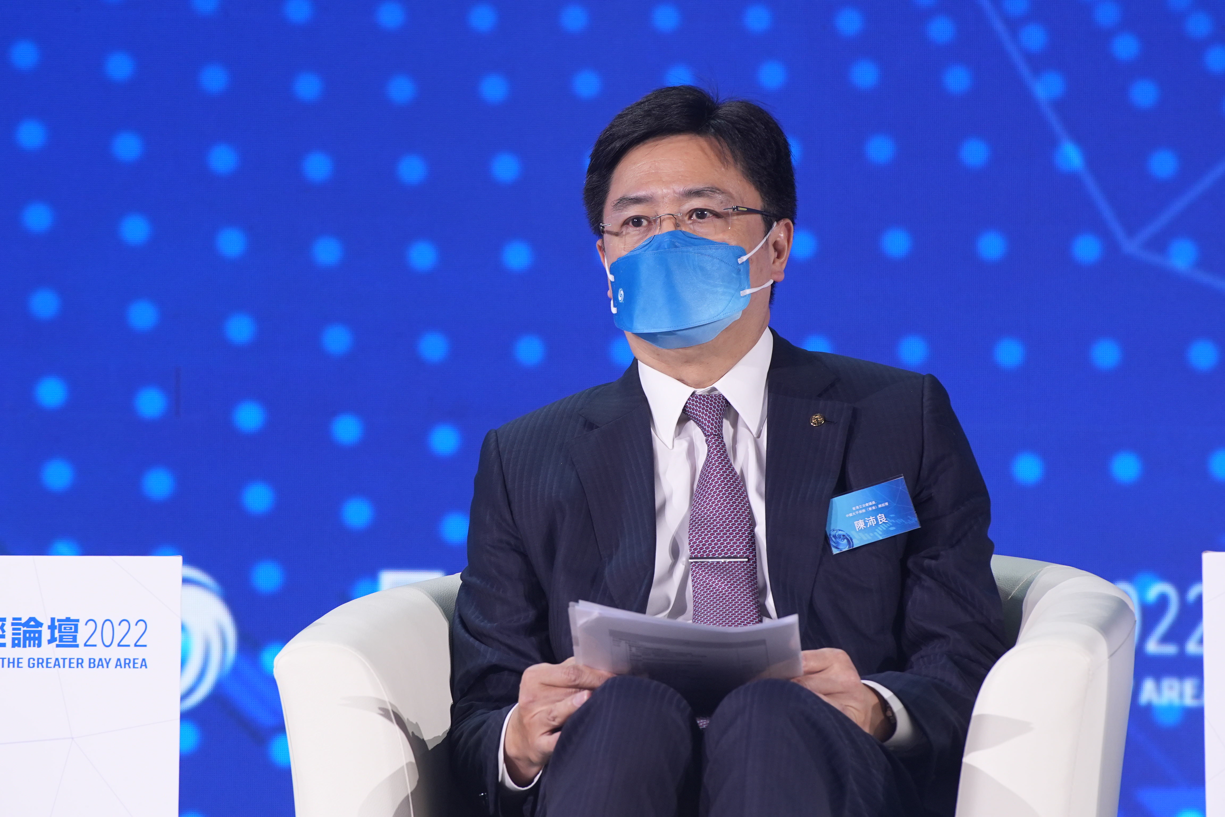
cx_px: 612
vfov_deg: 4.6
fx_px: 10208
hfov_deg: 6.9
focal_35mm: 300
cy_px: 408
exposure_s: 1/125
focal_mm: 200
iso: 800
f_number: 5
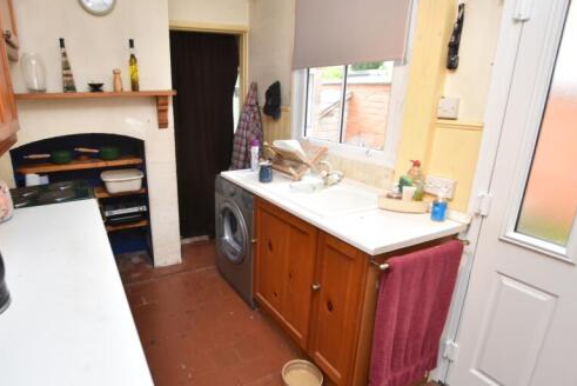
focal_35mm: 20
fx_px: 321
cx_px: 224
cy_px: 191
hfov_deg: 82.7
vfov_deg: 62.0
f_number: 3.5
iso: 110
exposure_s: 1/15
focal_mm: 10
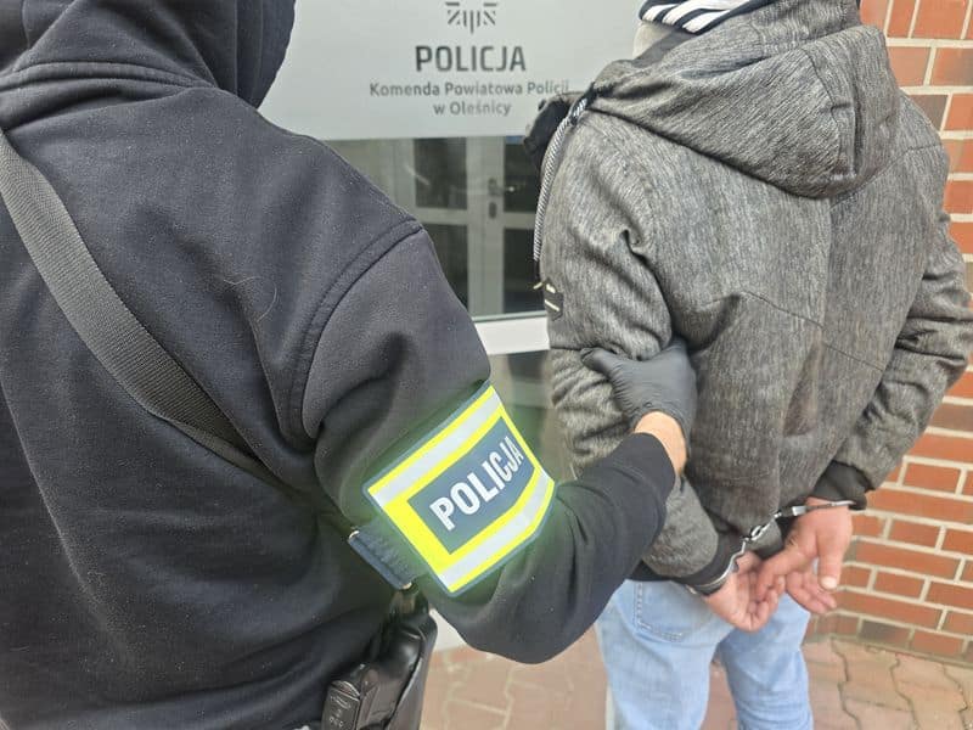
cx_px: 486
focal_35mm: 23
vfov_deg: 58.9
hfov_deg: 73.9
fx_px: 646
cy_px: 365
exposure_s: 1/180
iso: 64
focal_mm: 6.3
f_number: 1.7
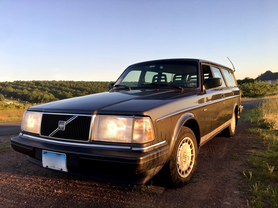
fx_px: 233
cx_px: 139
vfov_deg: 48.2
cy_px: 104
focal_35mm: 29
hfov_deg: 61.7
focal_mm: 4.15
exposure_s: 1/193
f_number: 2.2
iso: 25
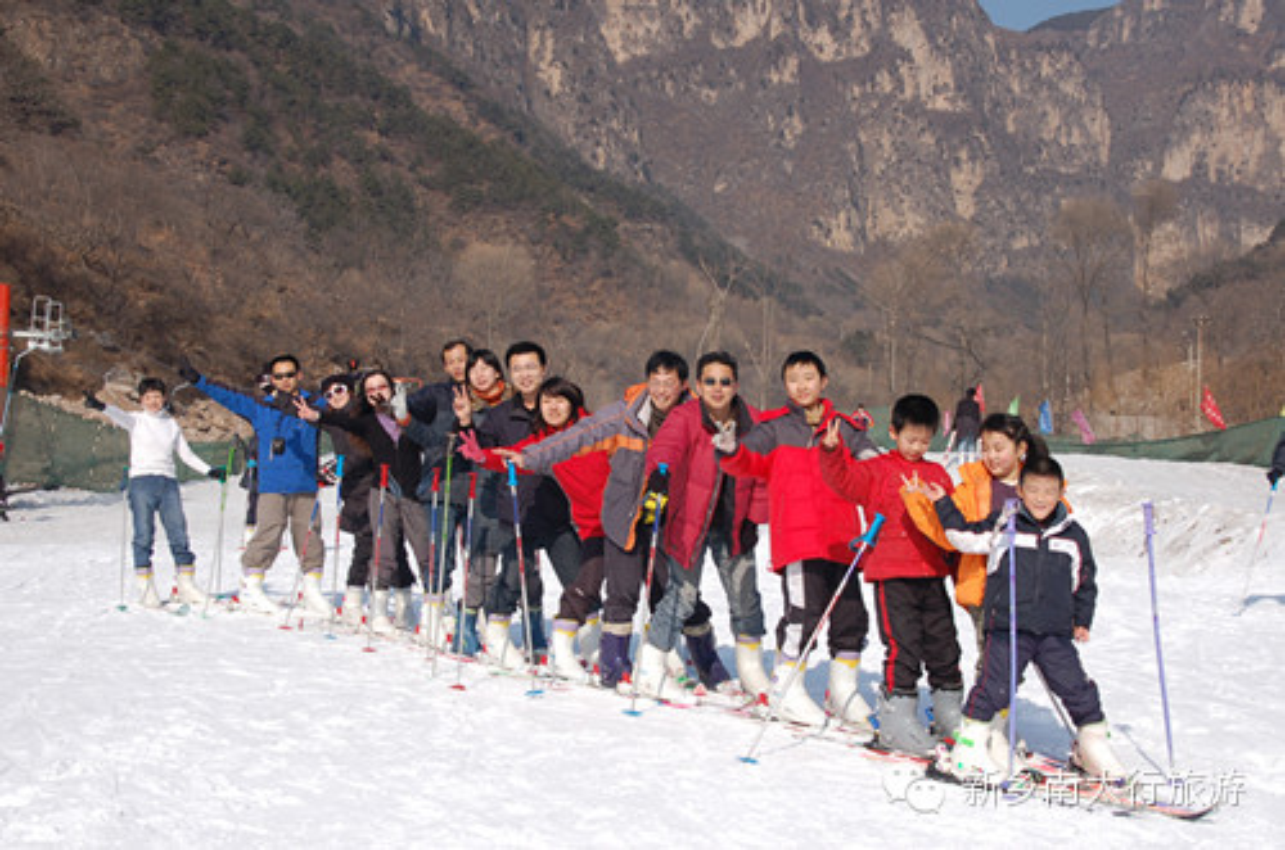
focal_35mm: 60
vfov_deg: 22.5
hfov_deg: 33.5
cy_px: 425
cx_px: 642
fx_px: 2137
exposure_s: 1/400
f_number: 10
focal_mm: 40
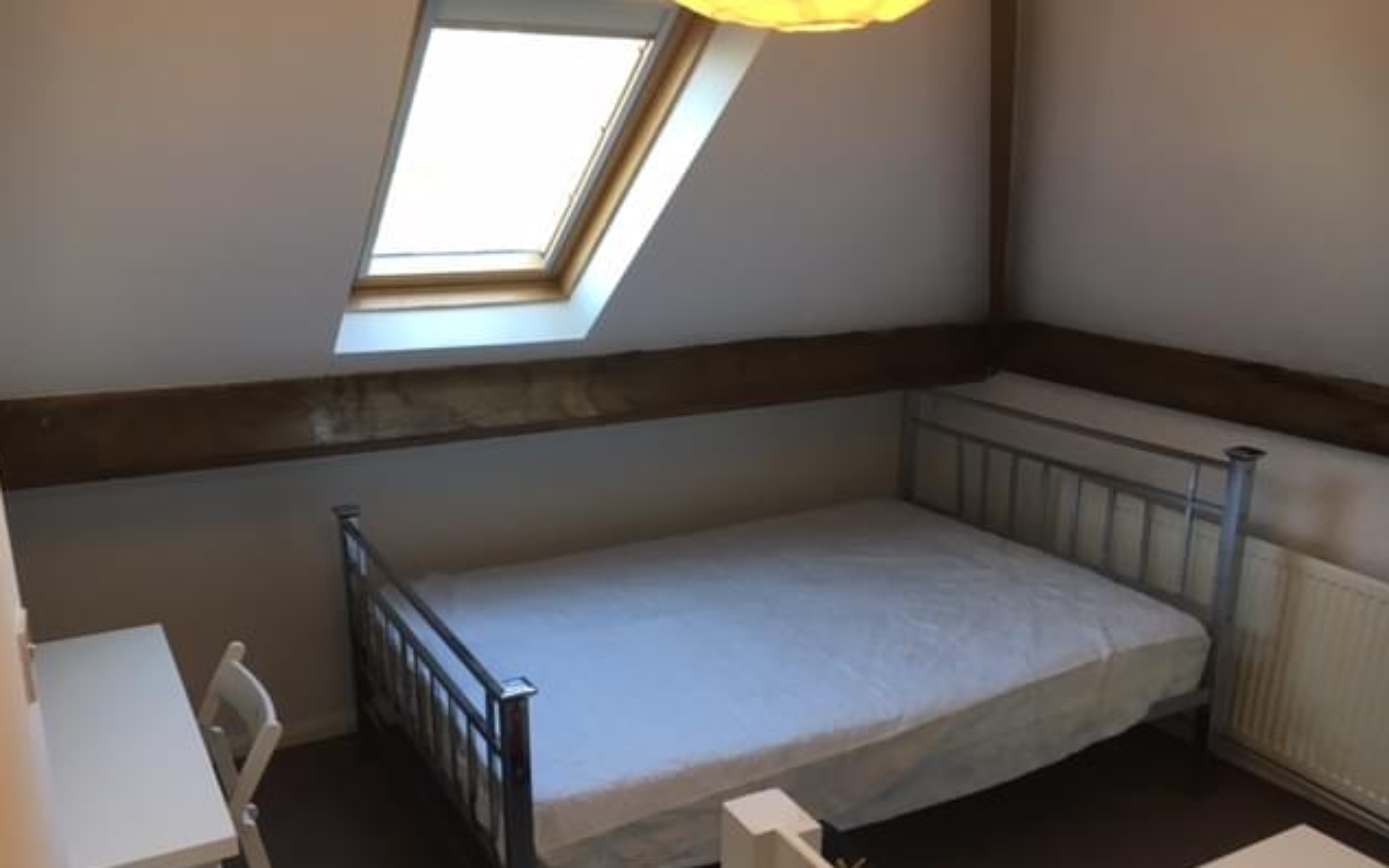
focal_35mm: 31
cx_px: 693
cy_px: 523
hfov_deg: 61.2
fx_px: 1174
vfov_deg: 40.4
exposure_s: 1/33
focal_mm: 4.15
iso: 64
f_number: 2.2
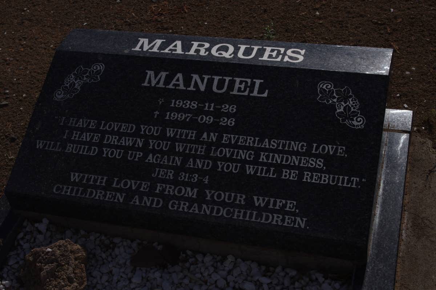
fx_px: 689
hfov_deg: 35.1
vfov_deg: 23.7
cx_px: 218
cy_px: 145
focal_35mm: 57
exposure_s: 1/1250
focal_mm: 37.5
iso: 200
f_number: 11
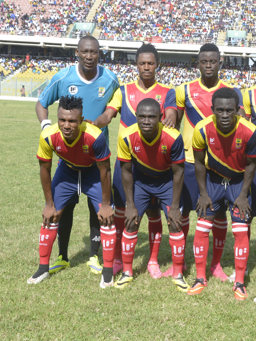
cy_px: 172
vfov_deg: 25.7
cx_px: 234
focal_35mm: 76
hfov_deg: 19.0
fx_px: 750
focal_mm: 52
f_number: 10
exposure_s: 1/400
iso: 500
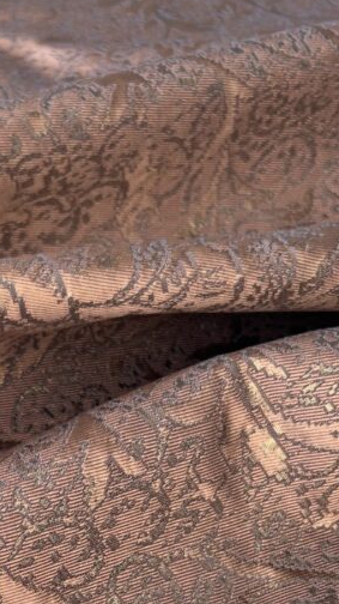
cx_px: -5
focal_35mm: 60
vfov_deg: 32.2
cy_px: 602
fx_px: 960
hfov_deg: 19.4
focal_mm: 5.7
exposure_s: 1/155
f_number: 1.5
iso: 40
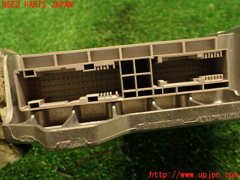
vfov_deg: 46.8
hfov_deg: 60.0
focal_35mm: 30
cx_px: 120
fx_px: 208
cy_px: 90
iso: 400
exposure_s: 1/30
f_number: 2.3
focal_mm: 5.4
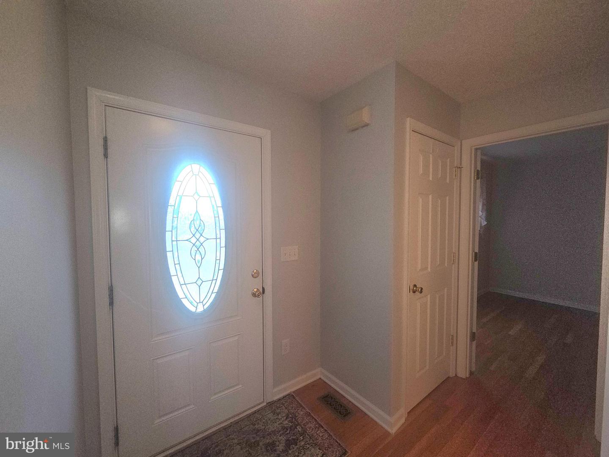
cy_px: 228
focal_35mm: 13
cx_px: 304
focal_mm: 2.2
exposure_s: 1/120
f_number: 2.2
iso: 64
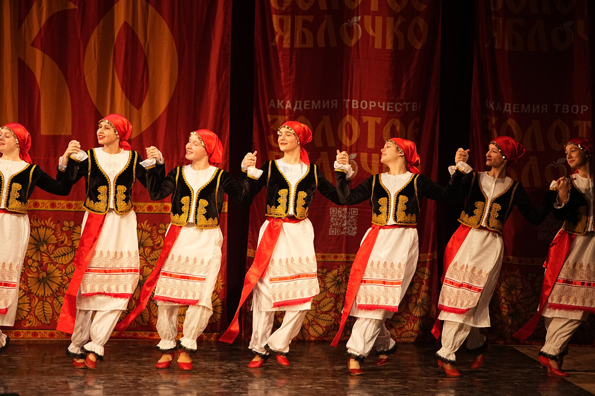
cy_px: 199
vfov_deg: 7.0
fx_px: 3239
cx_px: 296
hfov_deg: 10.5
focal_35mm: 196
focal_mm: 195
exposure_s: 1/400
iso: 2500
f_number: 2.8
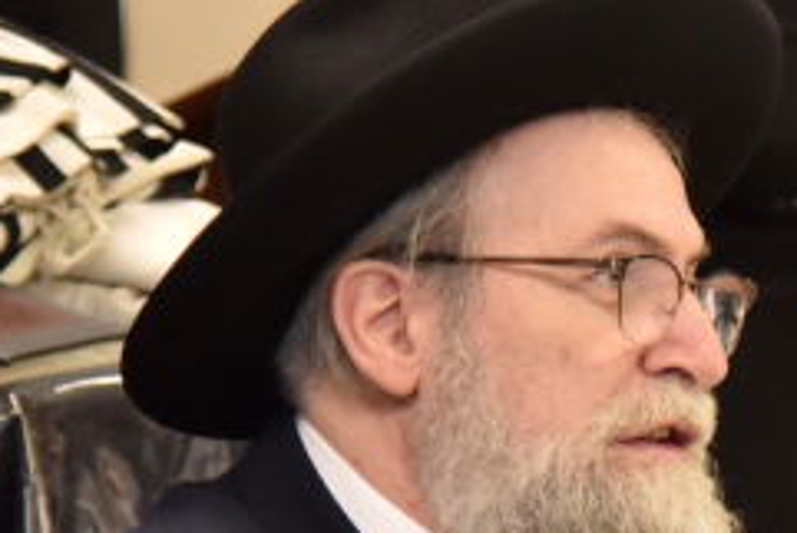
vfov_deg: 4.2
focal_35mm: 331
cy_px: 492
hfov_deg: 6.1
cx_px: 1333
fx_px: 7332
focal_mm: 78
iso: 1250
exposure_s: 1/160
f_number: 4
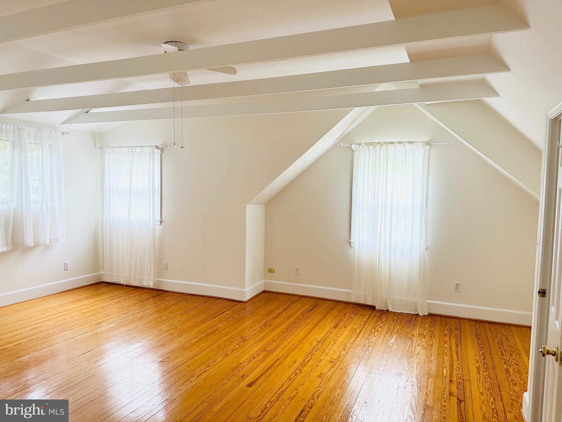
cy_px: 211
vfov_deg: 56.8
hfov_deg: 71.6
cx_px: 281
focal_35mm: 24
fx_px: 390
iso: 250
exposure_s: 1/117
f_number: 1.78
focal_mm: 6.86
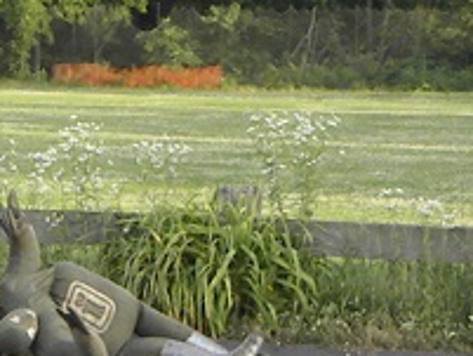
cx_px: -129
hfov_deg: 7.4
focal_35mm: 266
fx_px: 3637
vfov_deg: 5.6
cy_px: 189
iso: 640
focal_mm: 16.9
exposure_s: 1/310
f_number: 5.6
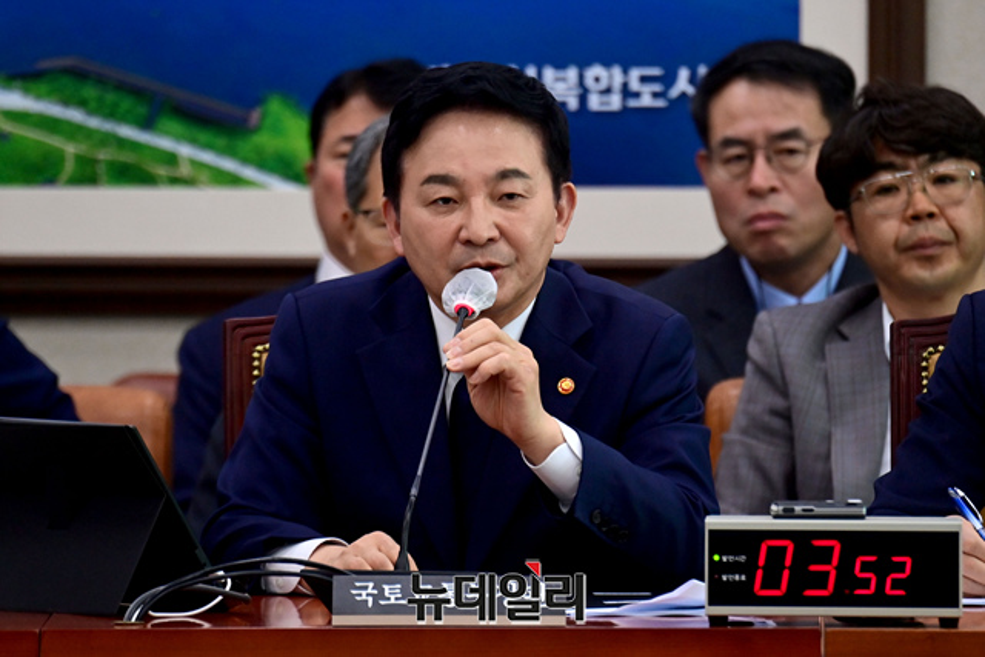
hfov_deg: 5.2
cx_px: 492
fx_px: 10946
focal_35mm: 400
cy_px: 328
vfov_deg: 3.4
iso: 2500
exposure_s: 1/250
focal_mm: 400
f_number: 5.6
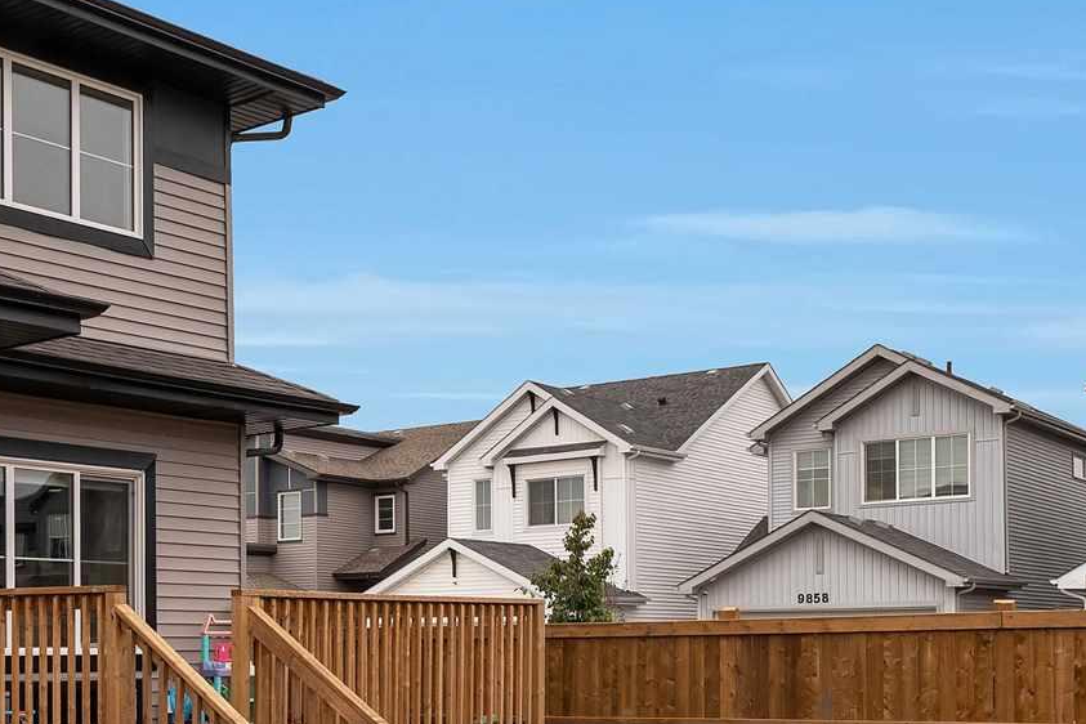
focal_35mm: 51
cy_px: 585
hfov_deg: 37.3
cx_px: 193
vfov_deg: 26.0
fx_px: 1538
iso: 200
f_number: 6.3
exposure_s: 1/320
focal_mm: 14
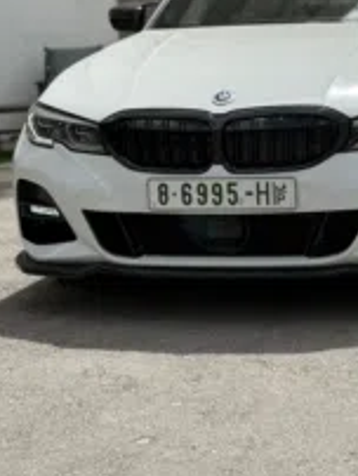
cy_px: 104
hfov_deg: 15.5
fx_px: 1307
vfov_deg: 20.4
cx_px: 306
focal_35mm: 95
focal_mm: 6.76
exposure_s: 1/7874
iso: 100
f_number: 1.78
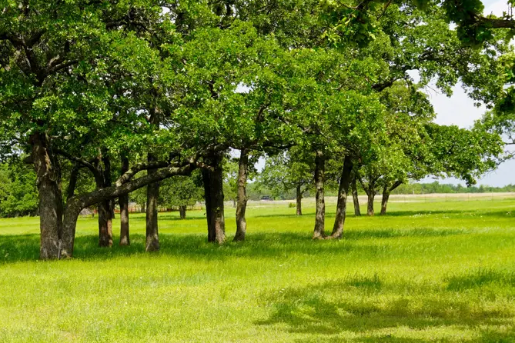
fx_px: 885
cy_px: 116
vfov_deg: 21.9
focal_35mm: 62
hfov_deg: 31.6
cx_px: 100
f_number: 8
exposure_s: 1/125
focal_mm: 23
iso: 100
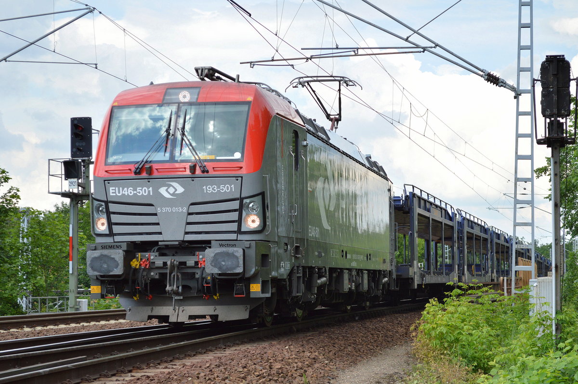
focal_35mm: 82
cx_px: 289
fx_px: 1323
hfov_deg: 24.6
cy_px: 192
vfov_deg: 16.5
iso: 400
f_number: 5.6
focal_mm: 55
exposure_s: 1/640
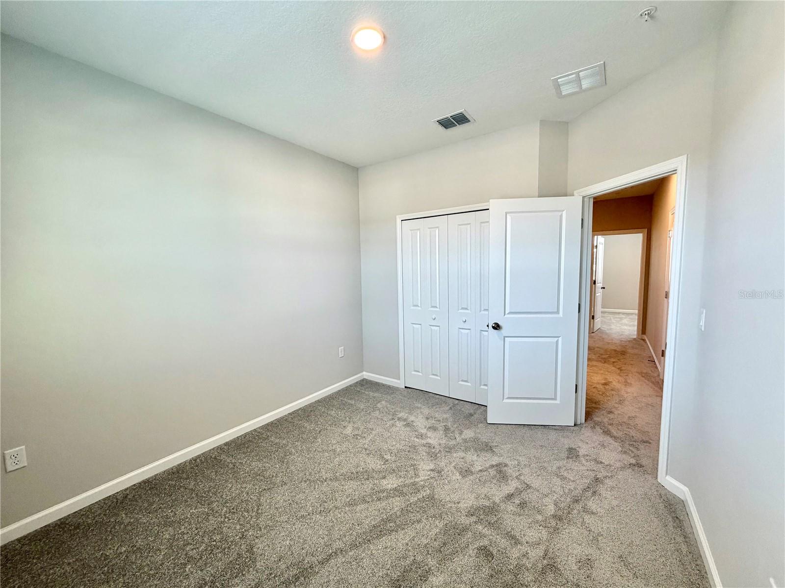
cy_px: 294
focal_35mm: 14
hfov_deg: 102.1
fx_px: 317
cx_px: 392
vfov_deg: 85.7
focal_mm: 2.22
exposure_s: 1/120
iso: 250
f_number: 2.2
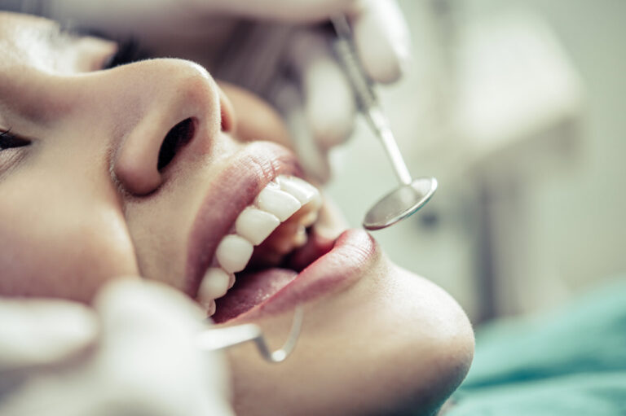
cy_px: 208
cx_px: 313
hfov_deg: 33.4
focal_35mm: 60
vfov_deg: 22.6
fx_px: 1043
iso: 400
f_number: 3
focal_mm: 60
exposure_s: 1/100
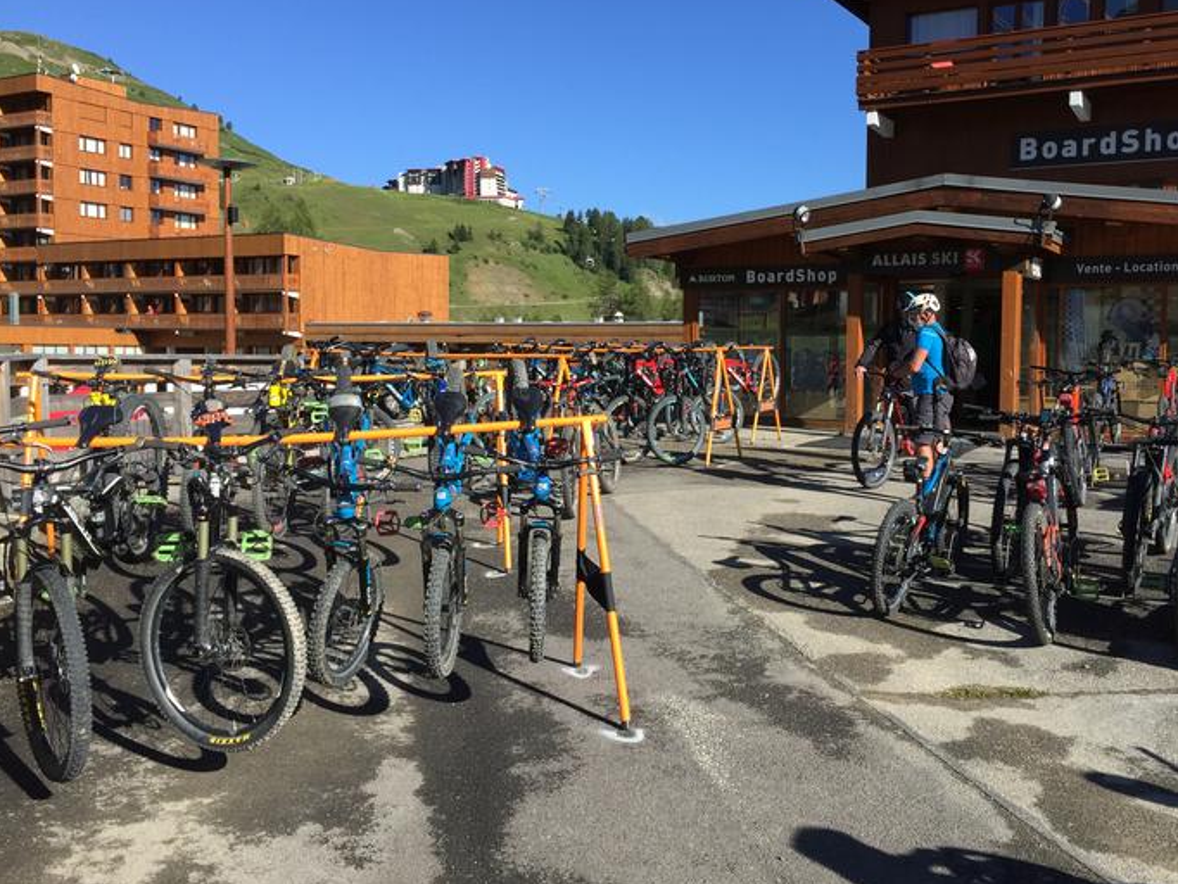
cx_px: 684
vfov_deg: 41.8
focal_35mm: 34
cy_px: 414
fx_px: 1157
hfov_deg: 53.7
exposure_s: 1/1276
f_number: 2.2
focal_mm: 4.15
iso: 32
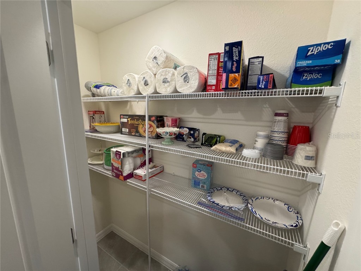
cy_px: 136
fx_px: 146
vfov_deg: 85.7
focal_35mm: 14
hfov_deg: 102.1
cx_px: 180
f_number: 2.2
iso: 320
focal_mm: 2.22
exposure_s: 1/120
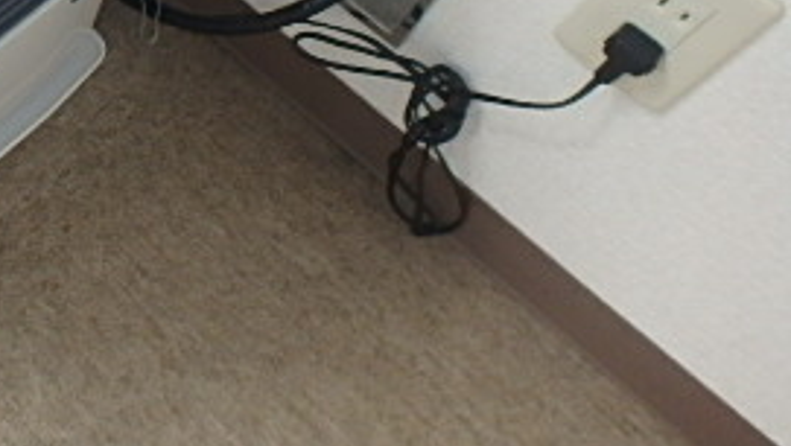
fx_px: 1134
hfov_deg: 32.4
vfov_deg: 19.4
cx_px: -137
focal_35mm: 54
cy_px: -230
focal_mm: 3.7
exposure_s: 1/60
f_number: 3.5
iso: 200
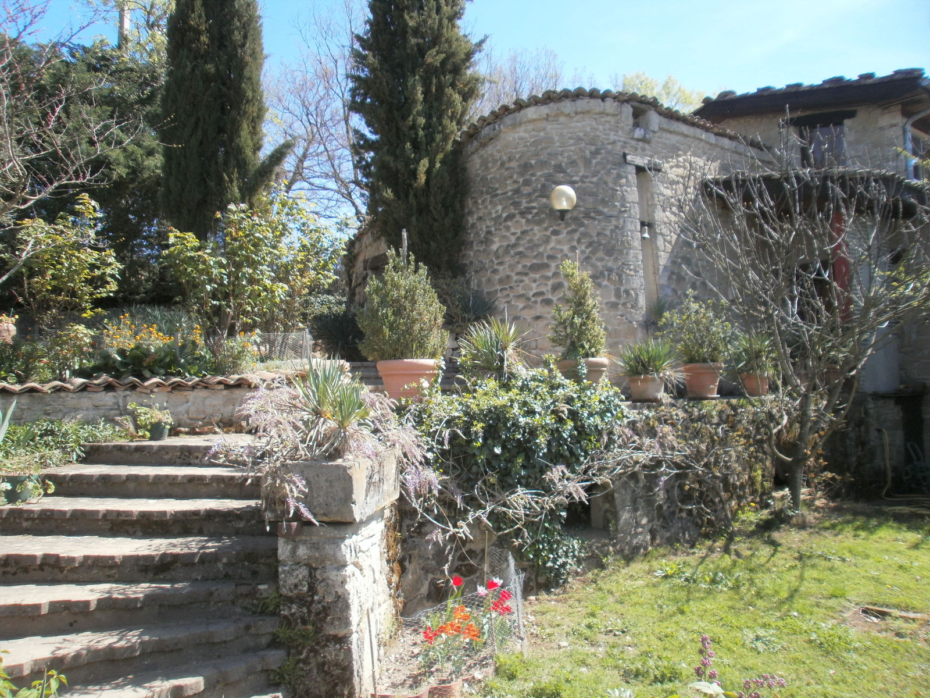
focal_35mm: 26
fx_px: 699
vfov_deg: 53.1
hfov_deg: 67.3
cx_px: 465
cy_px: 349
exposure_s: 1/640
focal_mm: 4.65
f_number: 2.6
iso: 100
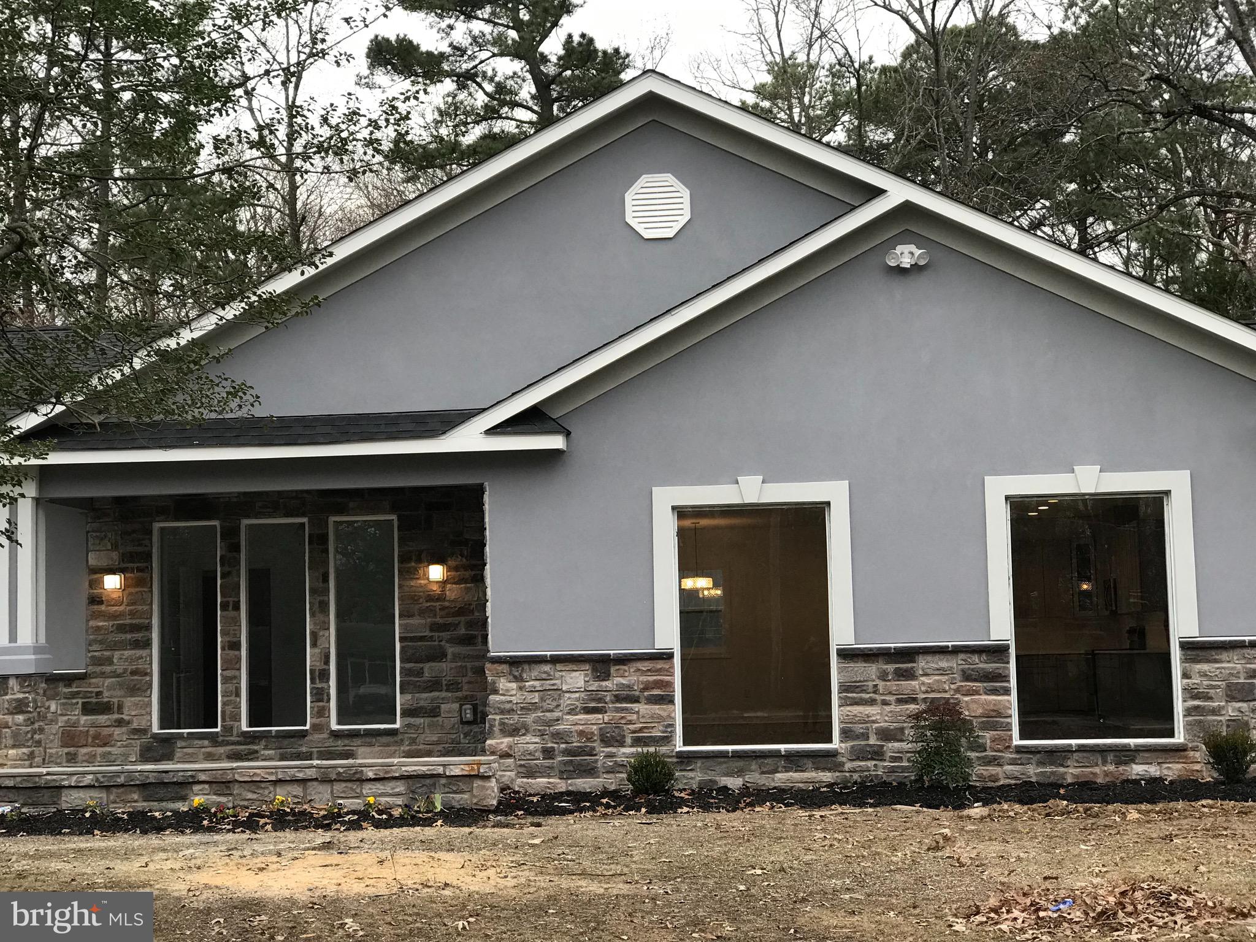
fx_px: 2068
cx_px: 628
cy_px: 471
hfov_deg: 33.8
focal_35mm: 57
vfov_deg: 25.7
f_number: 2.8
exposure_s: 1/60
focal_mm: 6.6
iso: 32
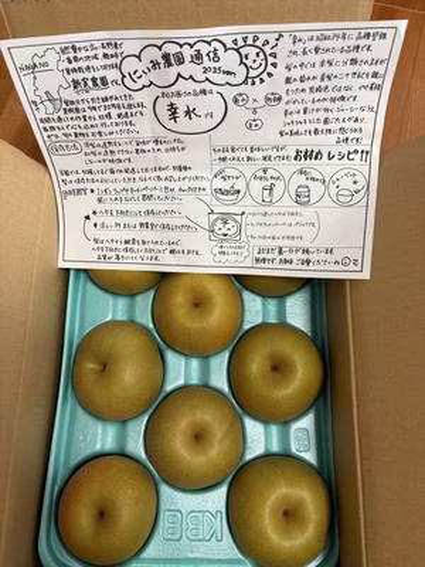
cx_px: 212
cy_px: 284
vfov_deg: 67.3
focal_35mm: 26
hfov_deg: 53.1
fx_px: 426
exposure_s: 1/60
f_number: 1.6
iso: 80
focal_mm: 5.96
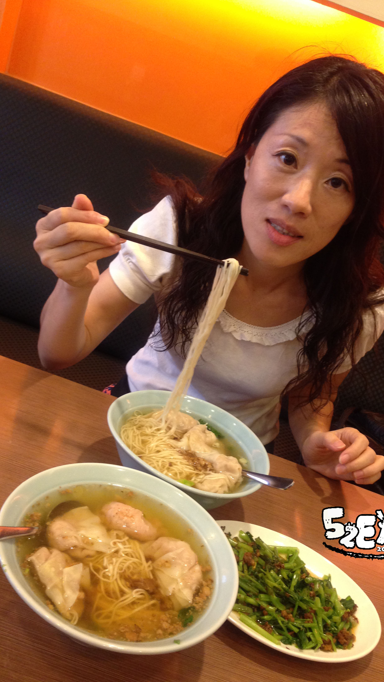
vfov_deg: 55.3
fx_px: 652
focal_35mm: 36
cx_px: 191
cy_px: 341
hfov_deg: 32.8
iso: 160
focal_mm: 4.12
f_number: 2.4
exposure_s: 1/20
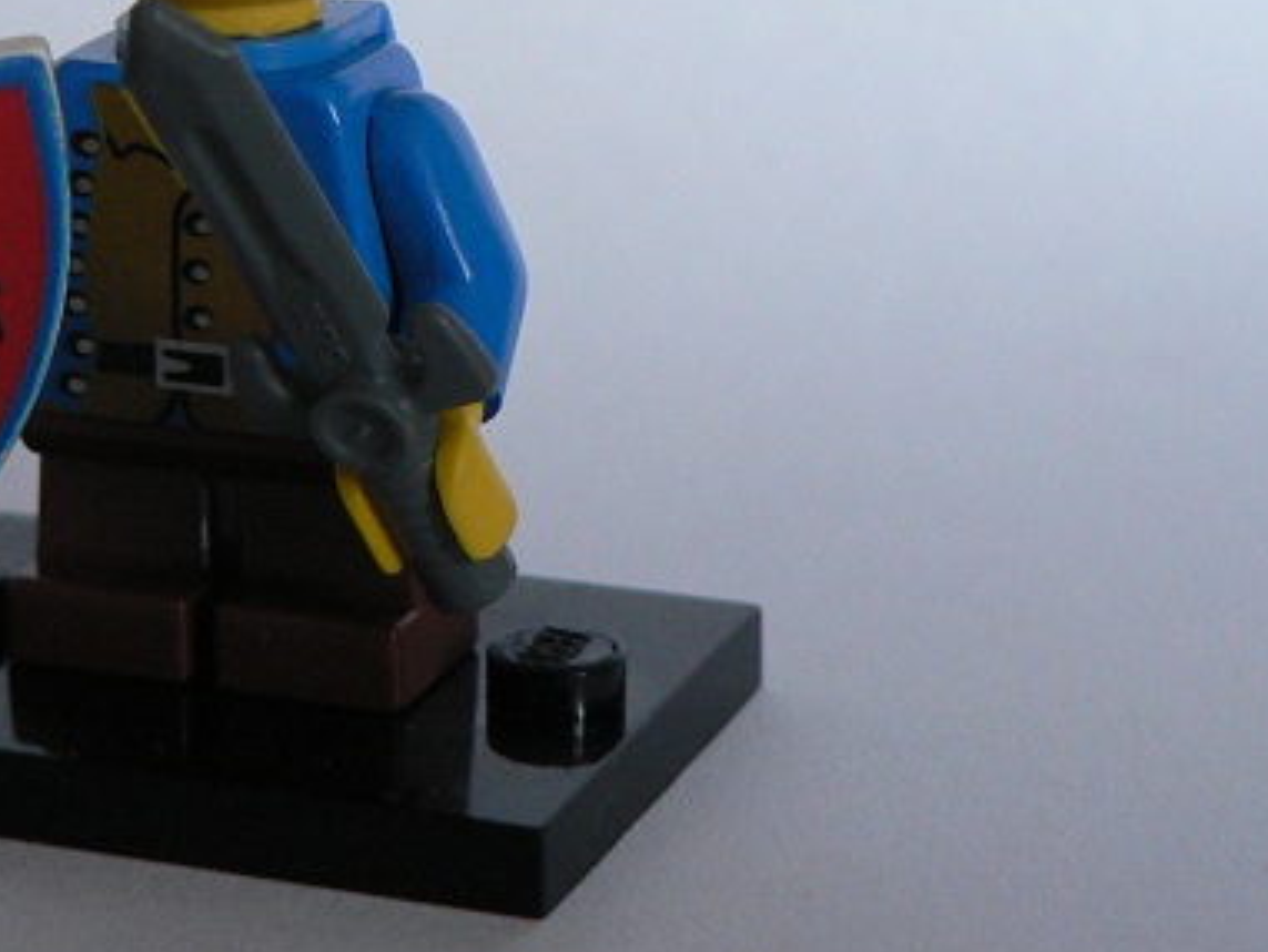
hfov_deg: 15.5
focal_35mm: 126
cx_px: 240
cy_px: 156
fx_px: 4617
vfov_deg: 11.7
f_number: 3.2
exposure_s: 1/25
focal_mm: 10.1
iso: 200
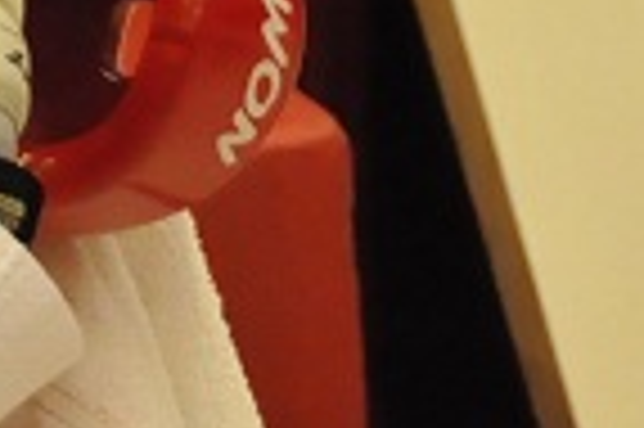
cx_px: -473
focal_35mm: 1246
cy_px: -275
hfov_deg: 1.7
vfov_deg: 1.1
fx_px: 22264
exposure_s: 1/500
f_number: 5.6
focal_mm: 170
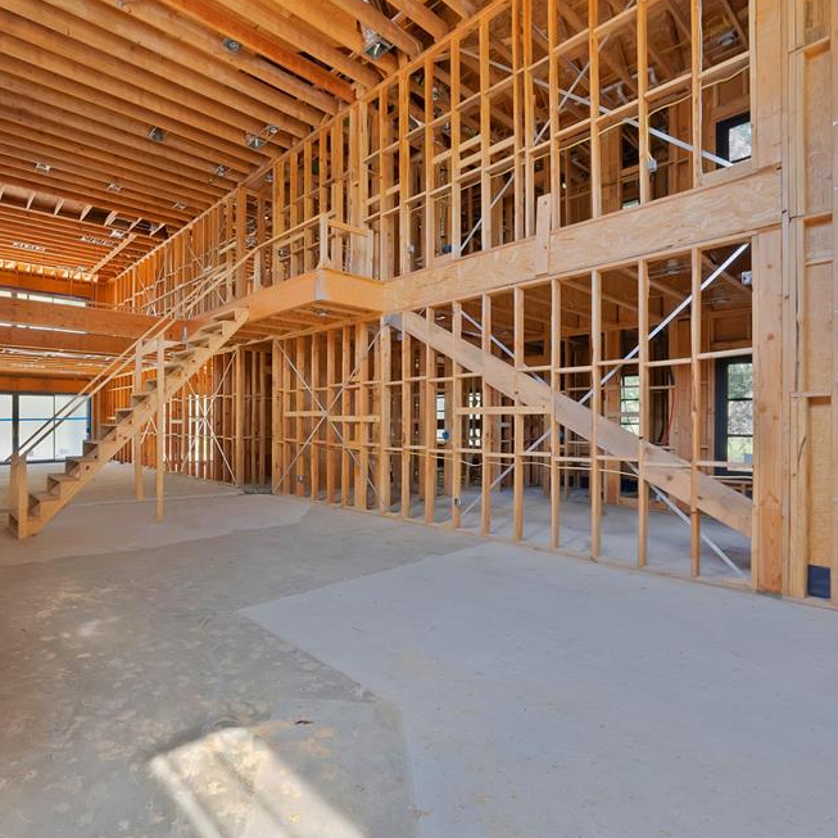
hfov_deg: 84.4
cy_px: 421
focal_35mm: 16
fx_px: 438
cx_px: 280
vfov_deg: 87.4
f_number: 9
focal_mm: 12
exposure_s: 1/13
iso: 3200
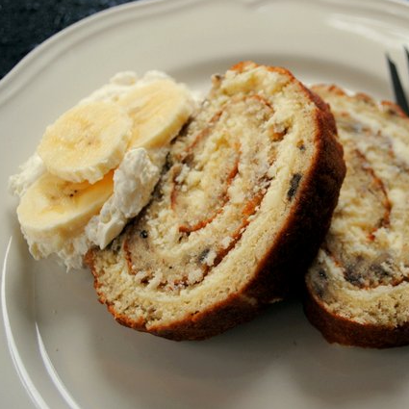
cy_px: 204
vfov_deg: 34.0
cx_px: 273
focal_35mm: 50
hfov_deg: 33.7
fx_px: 668
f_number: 4.5
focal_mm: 26
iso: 200
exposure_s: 1/80
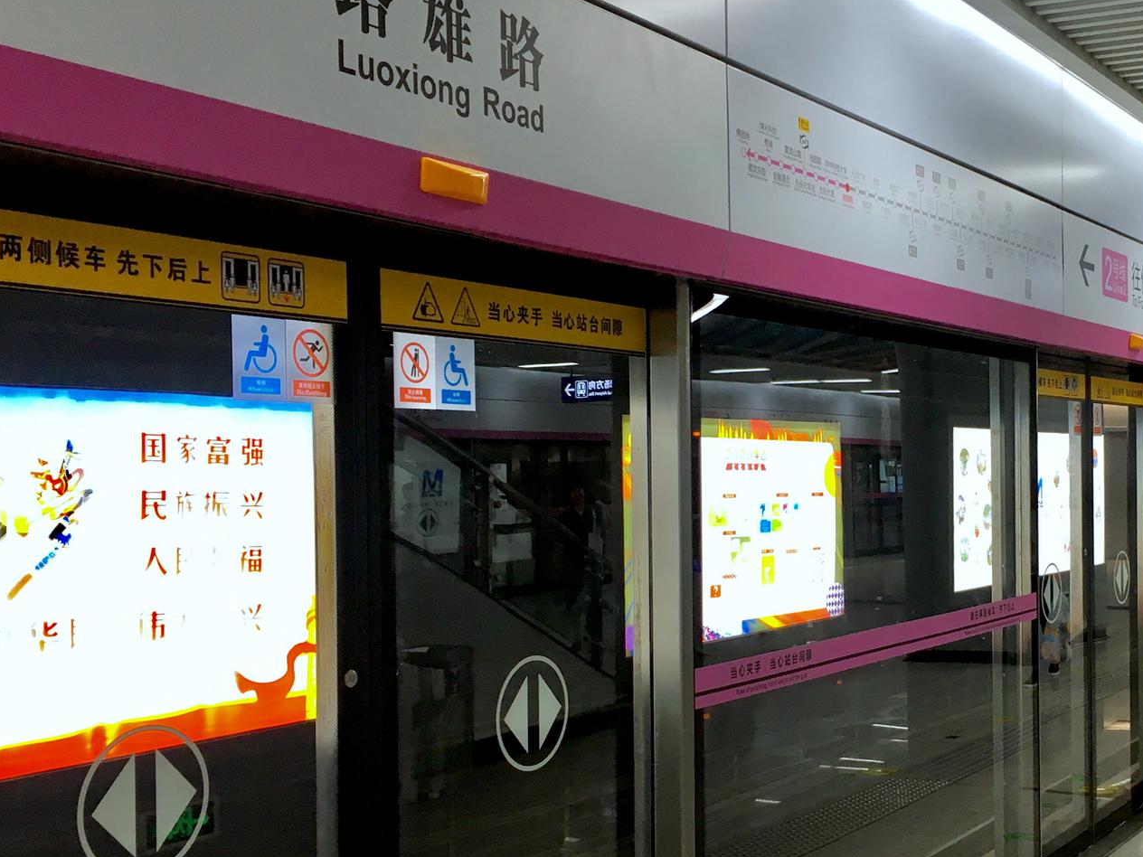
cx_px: 910
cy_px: 497
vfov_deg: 30.8
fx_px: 1552
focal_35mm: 47
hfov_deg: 38.9
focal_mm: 4.15
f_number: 2.2
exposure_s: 1/33
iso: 25
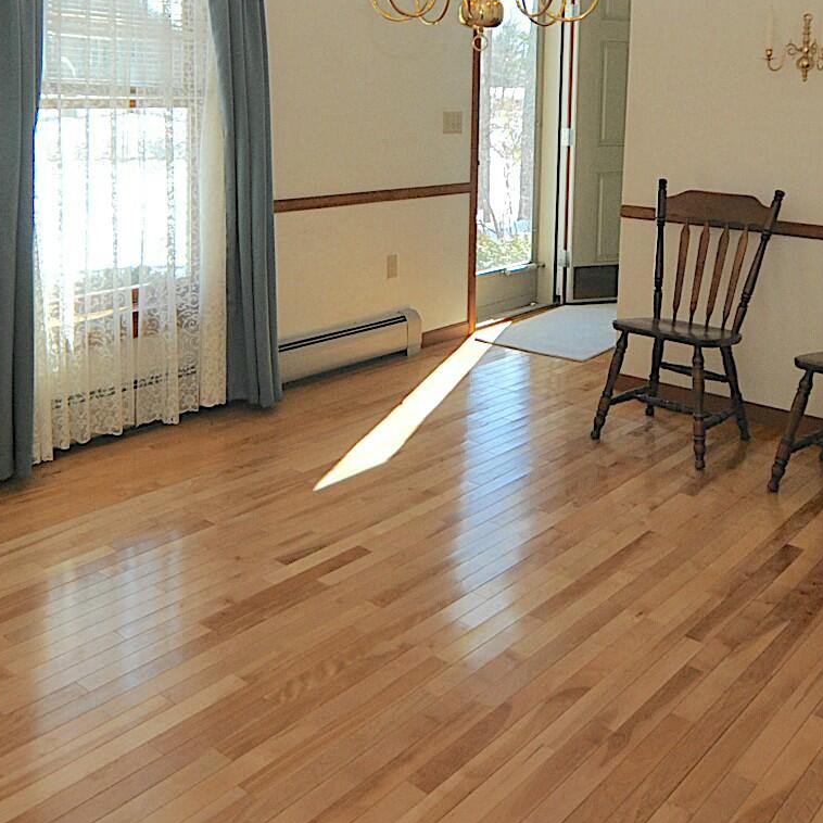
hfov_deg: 46.0
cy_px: 139
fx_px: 968
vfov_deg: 43.4
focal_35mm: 36
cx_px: 408
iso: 400
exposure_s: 1/800
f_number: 3.5
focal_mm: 10
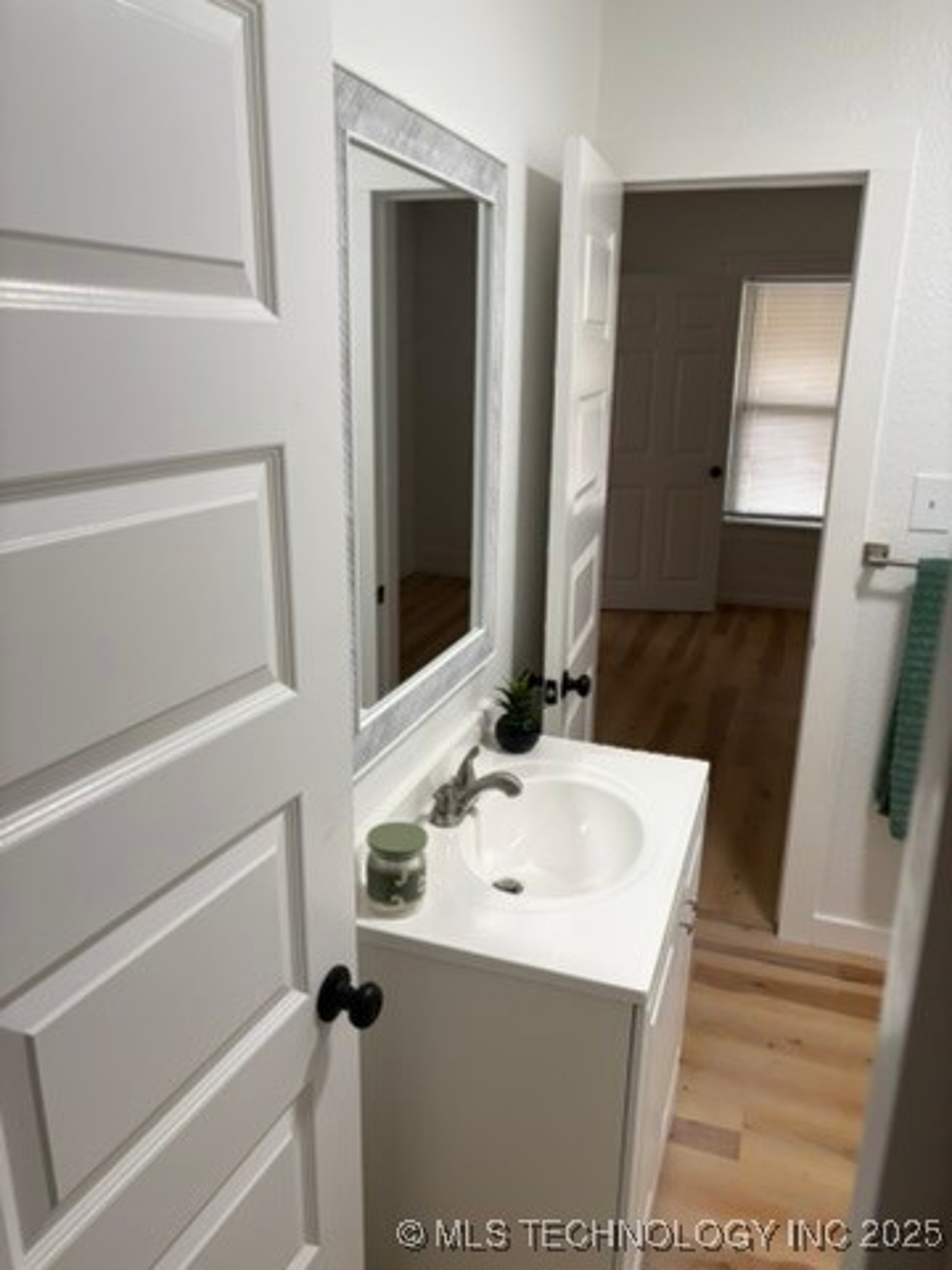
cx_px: 476
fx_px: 953
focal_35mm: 26
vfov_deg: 67.3
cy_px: 635
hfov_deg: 53.1
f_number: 1.6
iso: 125
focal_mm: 5.96
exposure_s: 1/120
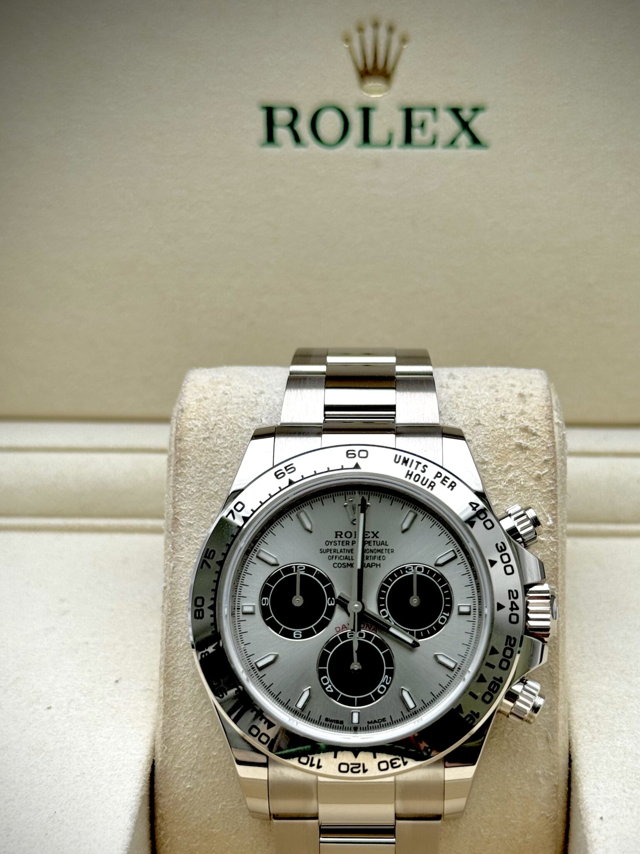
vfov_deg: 32.1
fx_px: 1479
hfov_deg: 24.4
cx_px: 380
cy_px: 493
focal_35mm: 60
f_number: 1.78
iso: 64
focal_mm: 6.76
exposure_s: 1/192
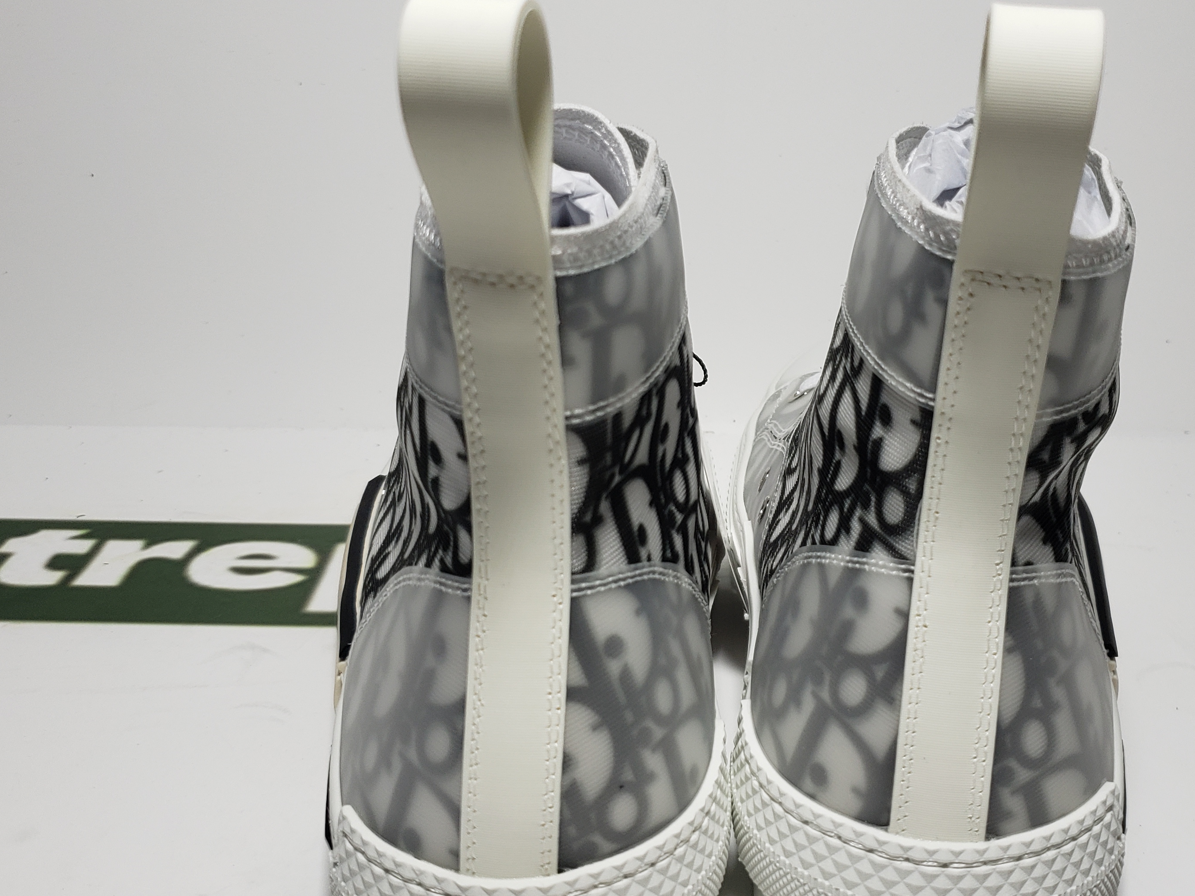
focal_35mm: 39
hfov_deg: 47.6
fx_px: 1346
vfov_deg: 36.8
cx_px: 722
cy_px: 465
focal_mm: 4.3
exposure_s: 1/620
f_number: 1.5
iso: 50
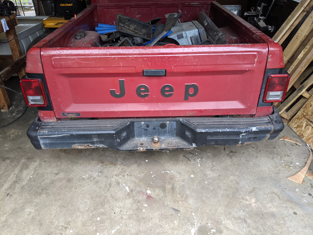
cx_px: 156
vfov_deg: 51.4
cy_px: 118
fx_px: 244
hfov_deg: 65.3
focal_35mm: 27
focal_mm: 4.44
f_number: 1.8
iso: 111
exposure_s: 1/120
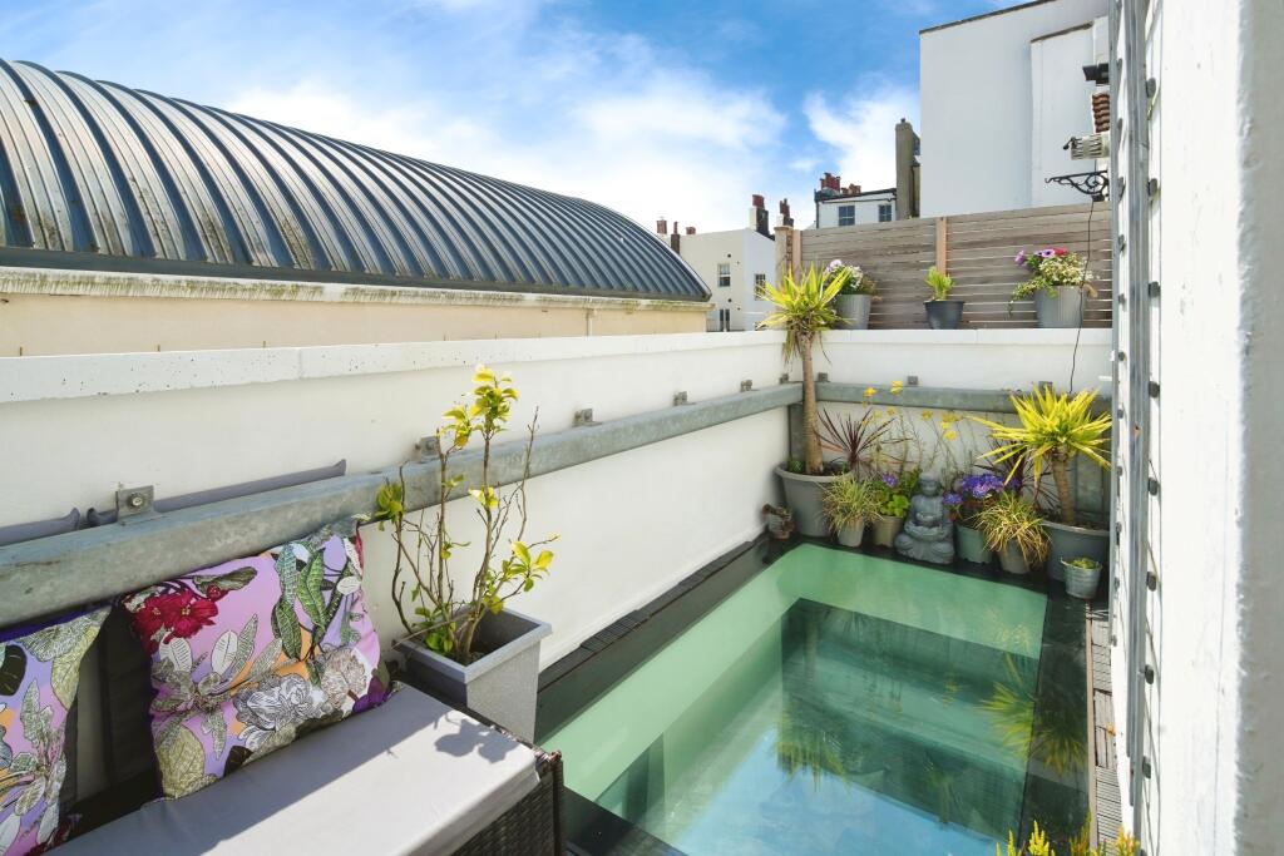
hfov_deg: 93.3
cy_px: 428
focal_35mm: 17
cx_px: 642
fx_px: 606
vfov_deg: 70.5
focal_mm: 17
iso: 640
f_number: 10
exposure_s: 1/1000
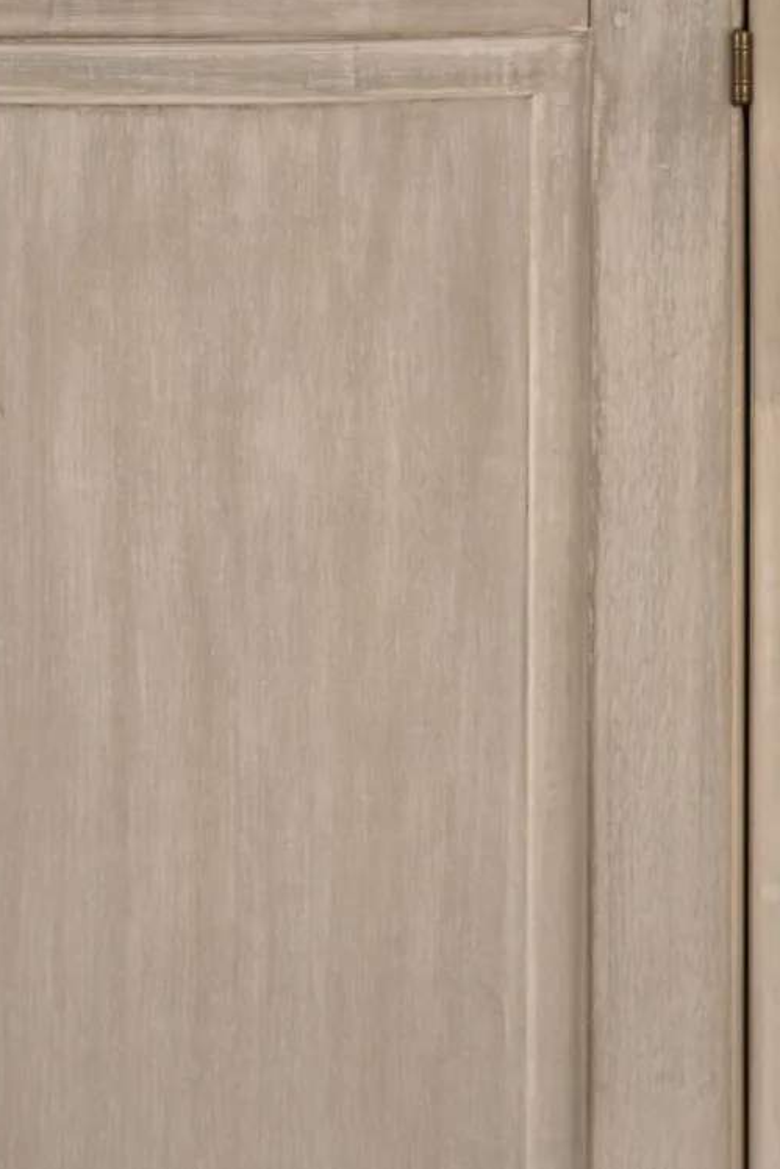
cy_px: 298
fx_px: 6754
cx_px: 527
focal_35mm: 208
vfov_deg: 9.9
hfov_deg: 6.6
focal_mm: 75
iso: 500
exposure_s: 1/200
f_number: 5.3
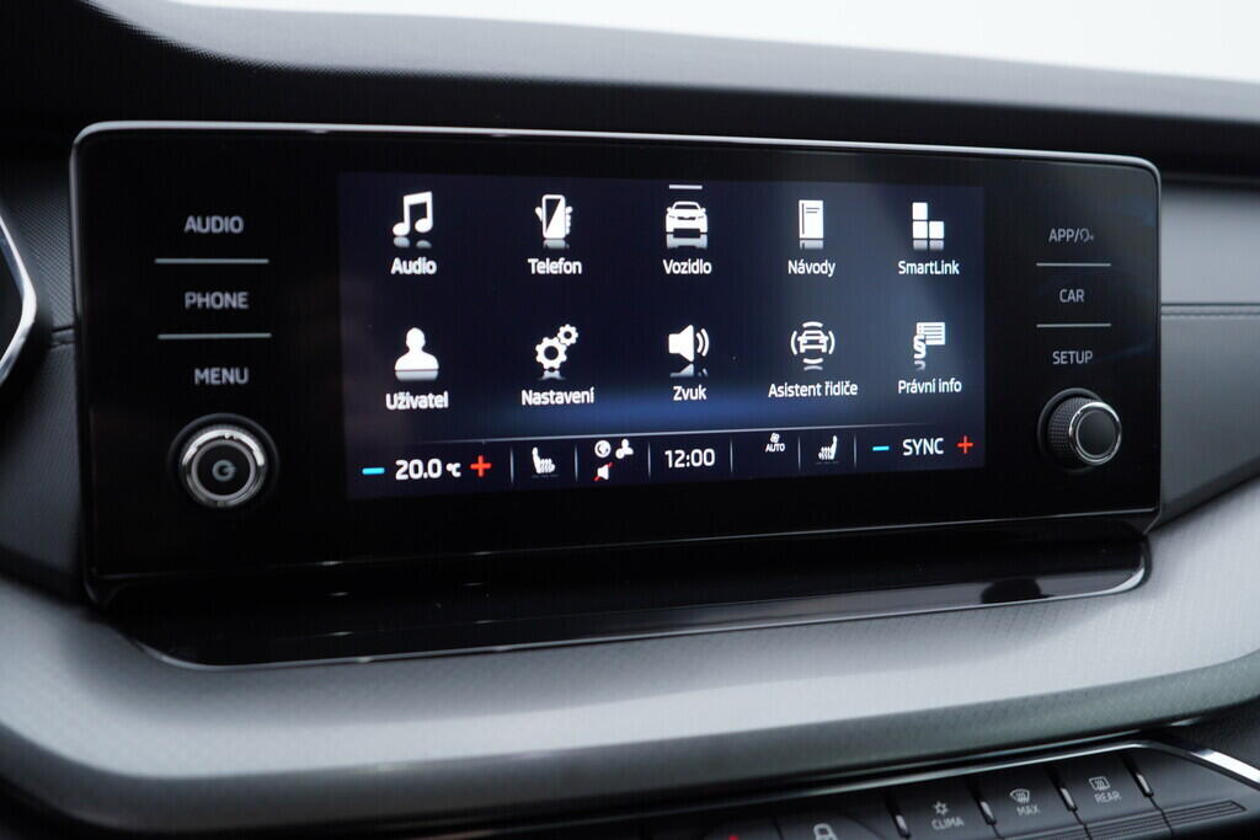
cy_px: 420
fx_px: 1260
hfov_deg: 53.1
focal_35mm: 36
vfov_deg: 36.9
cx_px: 630
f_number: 3.2
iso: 125
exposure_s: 1/50
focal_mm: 24
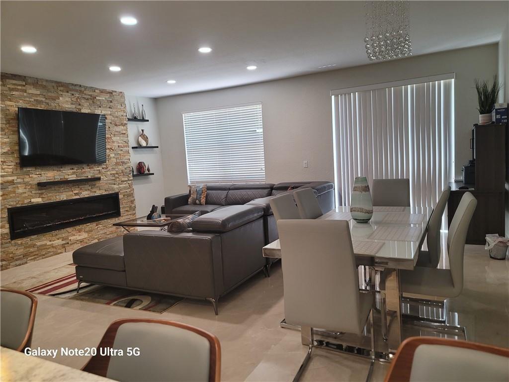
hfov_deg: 69.4
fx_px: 368
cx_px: 254
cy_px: 191
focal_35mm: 25
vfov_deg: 54.9
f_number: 1.8
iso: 250
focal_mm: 7
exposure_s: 1/120
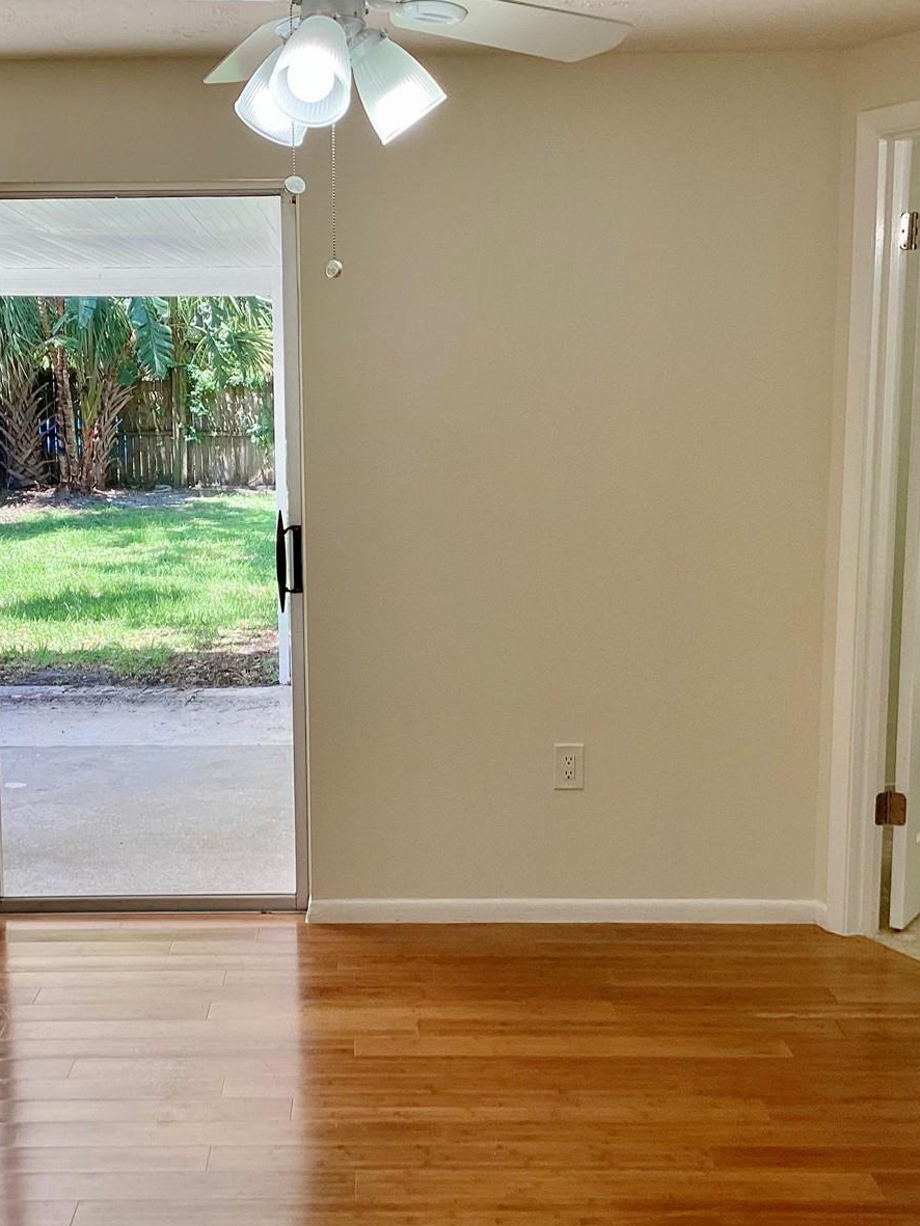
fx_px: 1488
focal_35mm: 42
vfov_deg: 44.8
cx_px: 328
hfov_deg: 34.1
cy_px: 614
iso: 32
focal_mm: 3.3
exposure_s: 1/120
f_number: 2.4
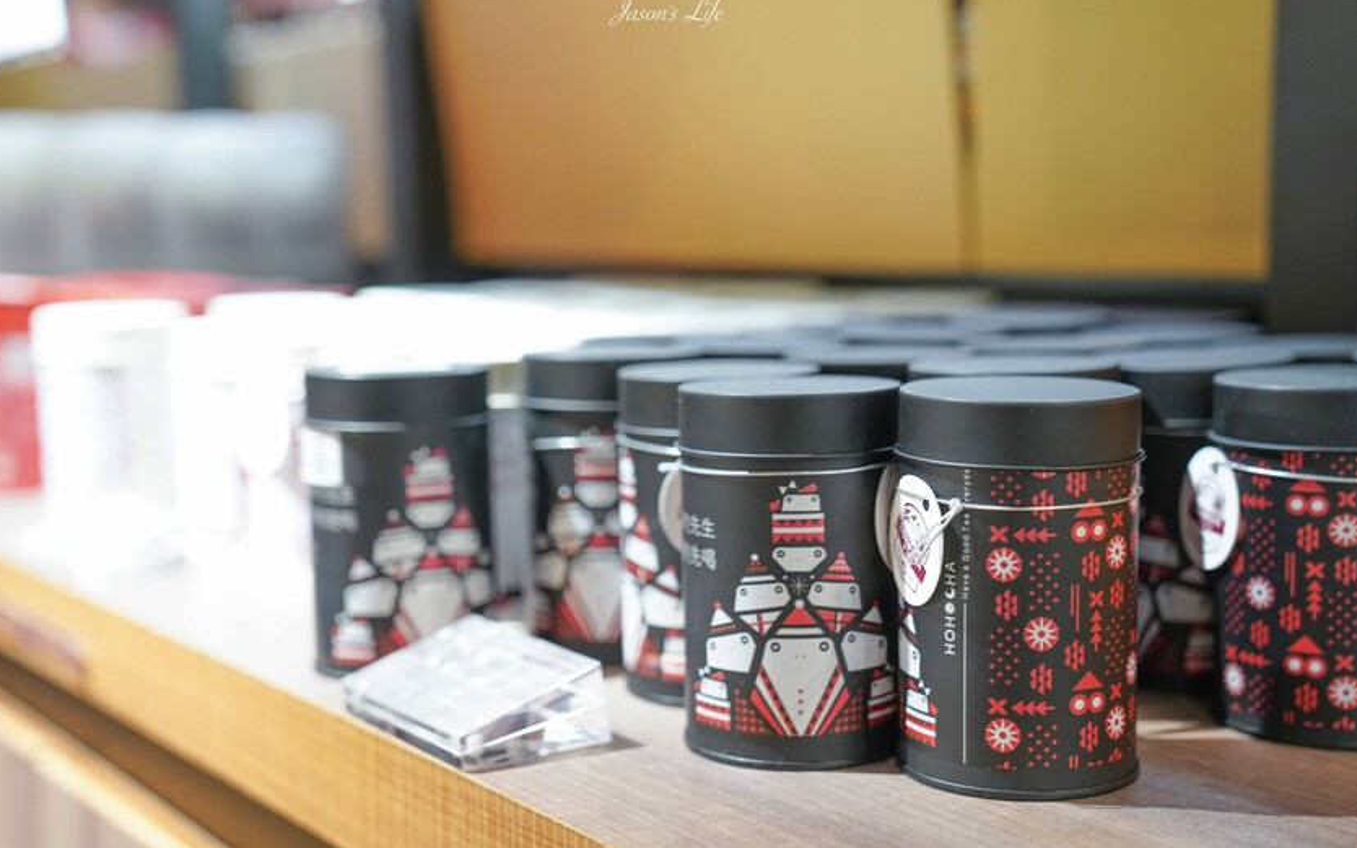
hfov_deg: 37.5
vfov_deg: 24.0
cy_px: 426
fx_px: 1997
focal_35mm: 54
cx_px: 667
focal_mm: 52
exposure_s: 1/60
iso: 2000
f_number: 2.8
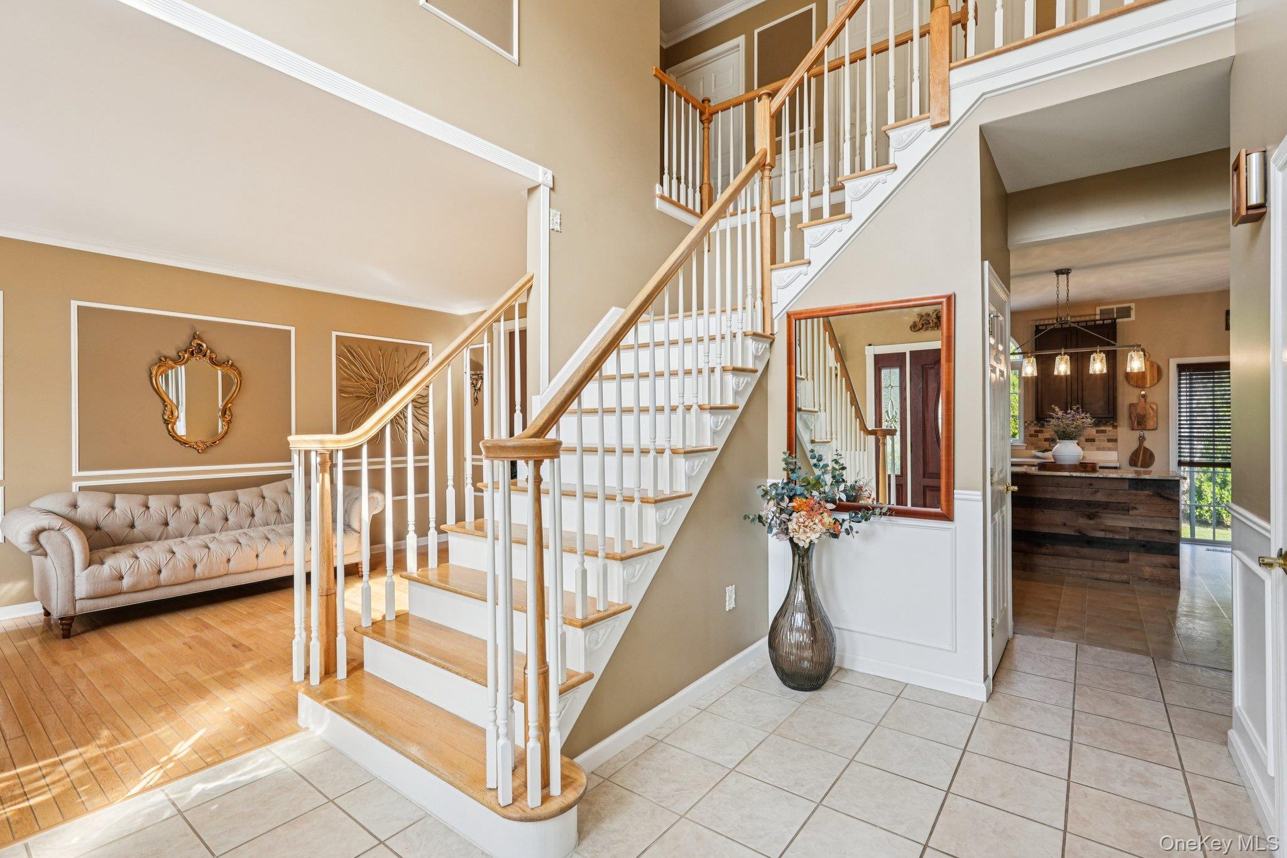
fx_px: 590
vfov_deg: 72.0
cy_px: 429
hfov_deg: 95.0
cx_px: 644
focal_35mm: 16
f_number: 9
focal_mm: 16.5
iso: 640
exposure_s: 1/80
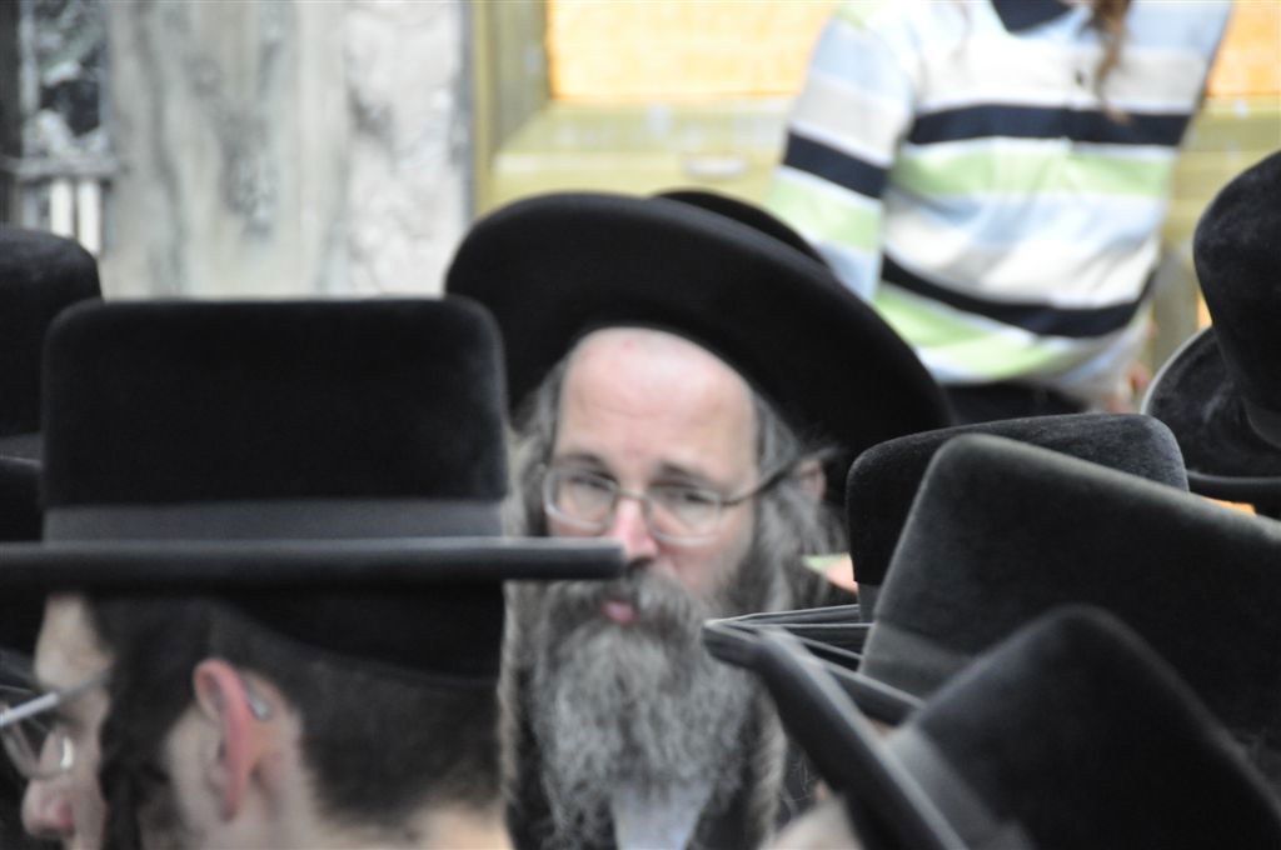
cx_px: 640
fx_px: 10661
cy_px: 425
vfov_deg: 4.6
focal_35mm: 300
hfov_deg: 6.9
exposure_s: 1/25
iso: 1600
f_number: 5.6
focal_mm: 200
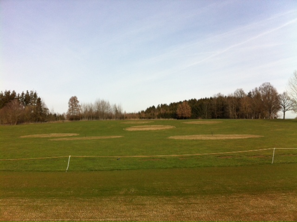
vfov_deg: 40.6
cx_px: 148
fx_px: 300
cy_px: 111
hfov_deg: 52.7
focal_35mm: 35
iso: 80
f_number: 2.8
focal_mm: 3.85
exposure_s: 1/1774
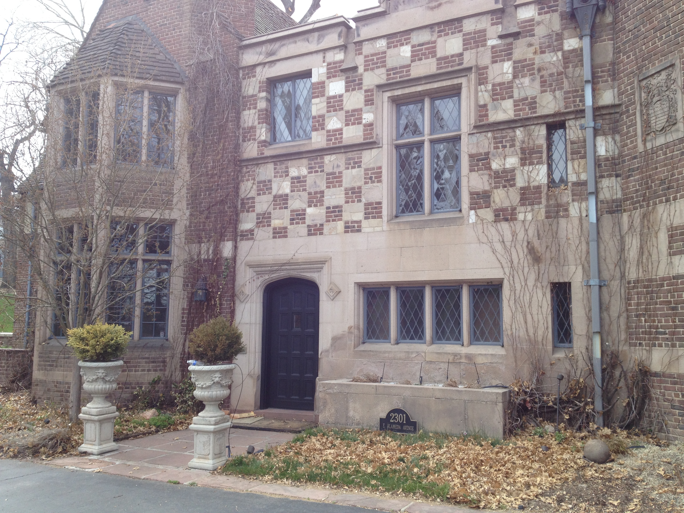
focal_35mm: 35
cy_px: 256
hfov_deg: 52.6
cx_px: 342
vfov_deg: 40.7
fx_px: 692
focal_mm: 4.28
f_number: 2.4
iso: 50
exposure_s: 1/334
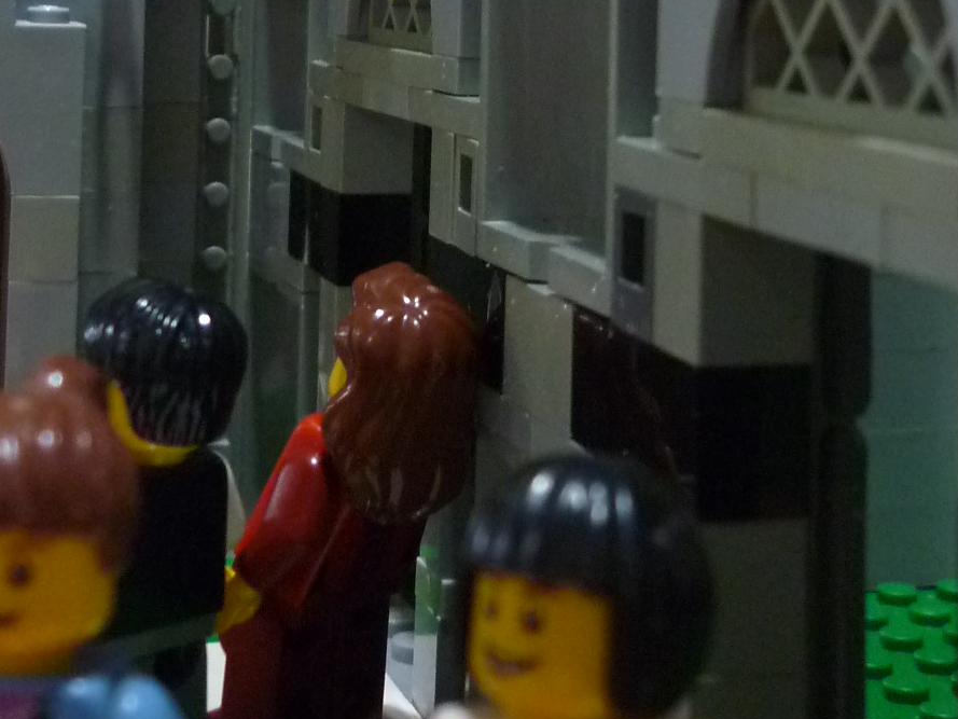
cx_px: 379
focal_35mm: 76
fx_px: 2104
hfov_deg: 25.6
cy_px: -233
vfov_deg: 18.0
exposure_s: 1/8
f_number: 2.8
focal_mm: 5.5
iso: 400
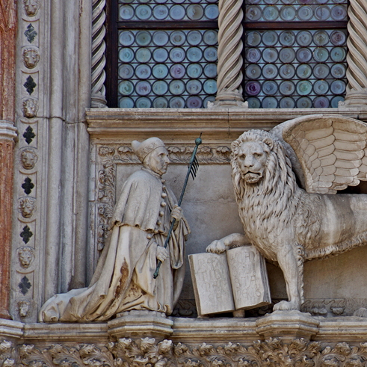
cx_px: 312
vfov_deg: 6.8
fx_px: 3083
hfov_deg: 6.8
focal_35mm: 257
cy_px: 223
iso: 100
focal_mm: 110
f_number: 6.3
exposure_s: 1/250
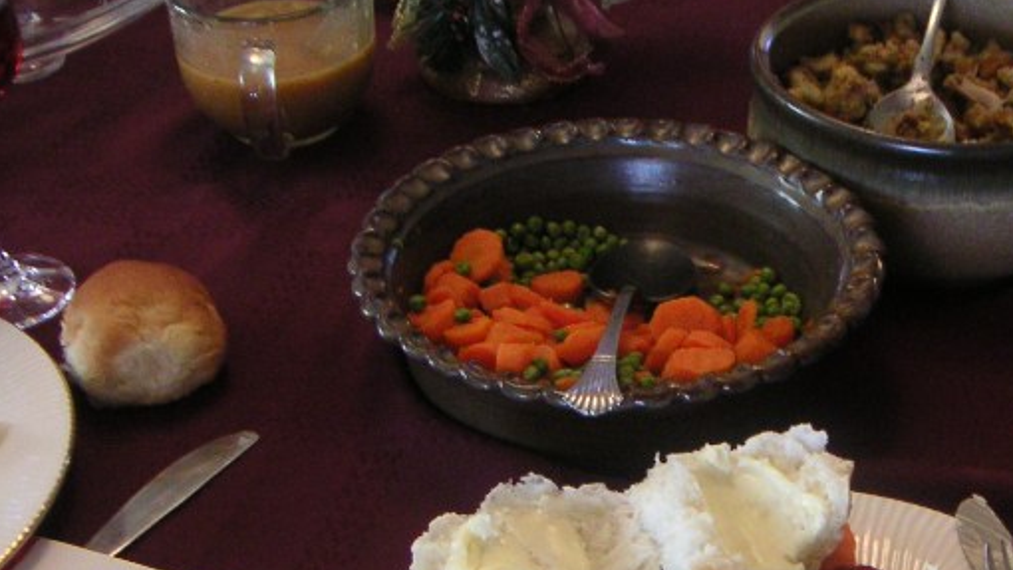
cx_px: 755
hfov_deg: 32.2
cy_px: 562
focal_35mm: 64
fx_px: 1719
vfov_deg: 18.4
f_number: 2.9
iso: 125
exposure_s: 1/45
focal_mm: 5.1
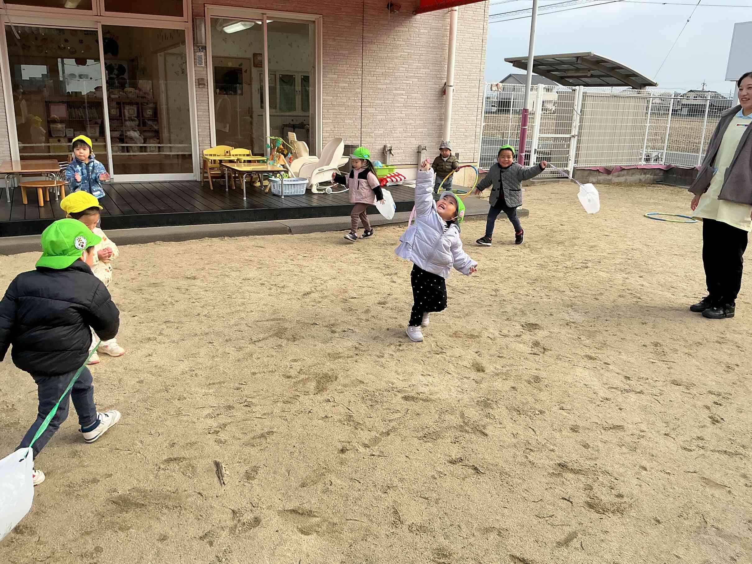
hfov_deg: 61.7
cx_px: 376
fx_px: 630
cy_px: 282
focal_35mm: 29
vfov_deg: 48.2
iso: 25
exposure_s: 1/898
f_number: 1.8
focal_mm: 3
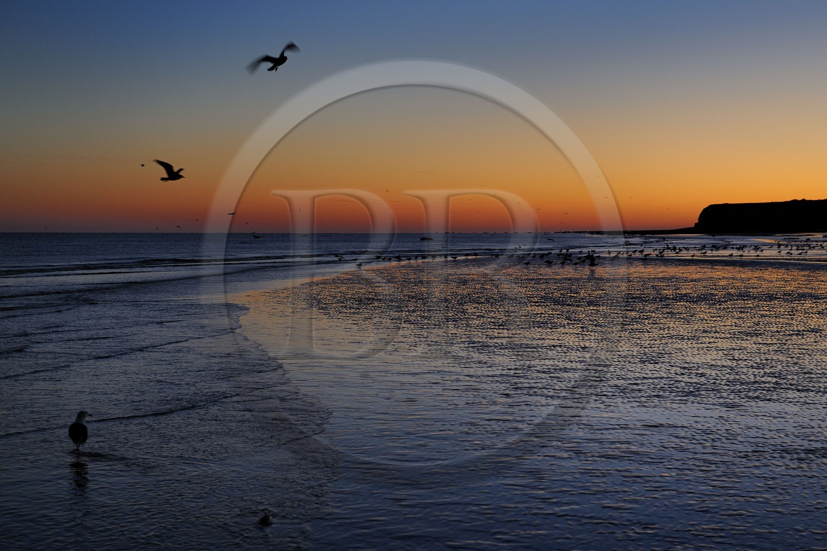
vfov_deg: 22.6
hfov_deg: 33.4
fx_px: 1378
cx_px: 414
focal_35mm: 60
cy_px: 276
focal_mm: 60
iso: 800
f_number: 3.5
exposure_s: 1/50
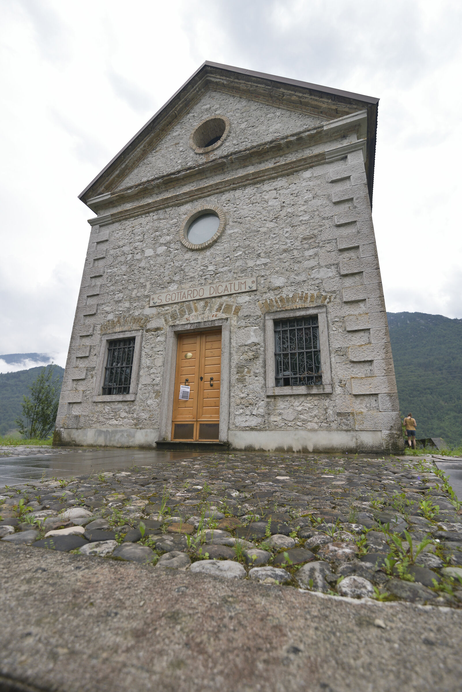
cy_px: 346
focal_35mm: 16
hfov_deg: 73.8
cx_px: 231
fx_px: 308
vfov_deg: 96.7
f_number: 4.5
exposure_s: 1/800
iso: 320
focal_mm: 16
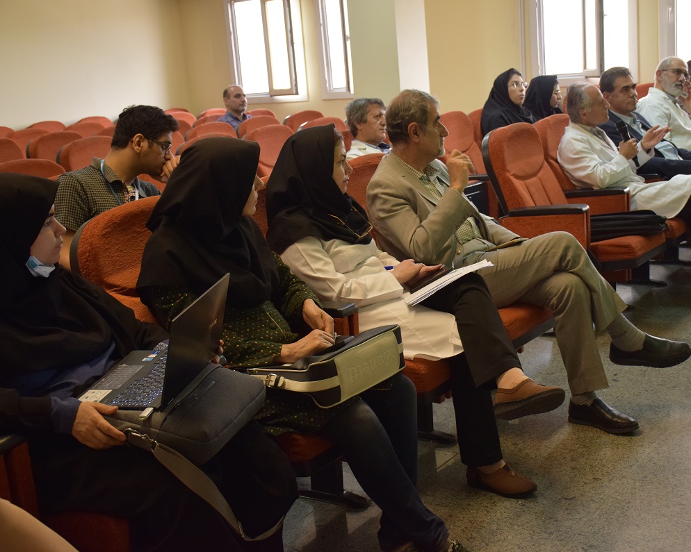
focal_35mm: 51
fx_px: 1043
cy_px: 275
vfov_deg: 29.7
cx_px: 405
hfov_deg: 36.6
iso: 800
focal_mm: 30
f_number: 4.8
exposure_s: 1/90
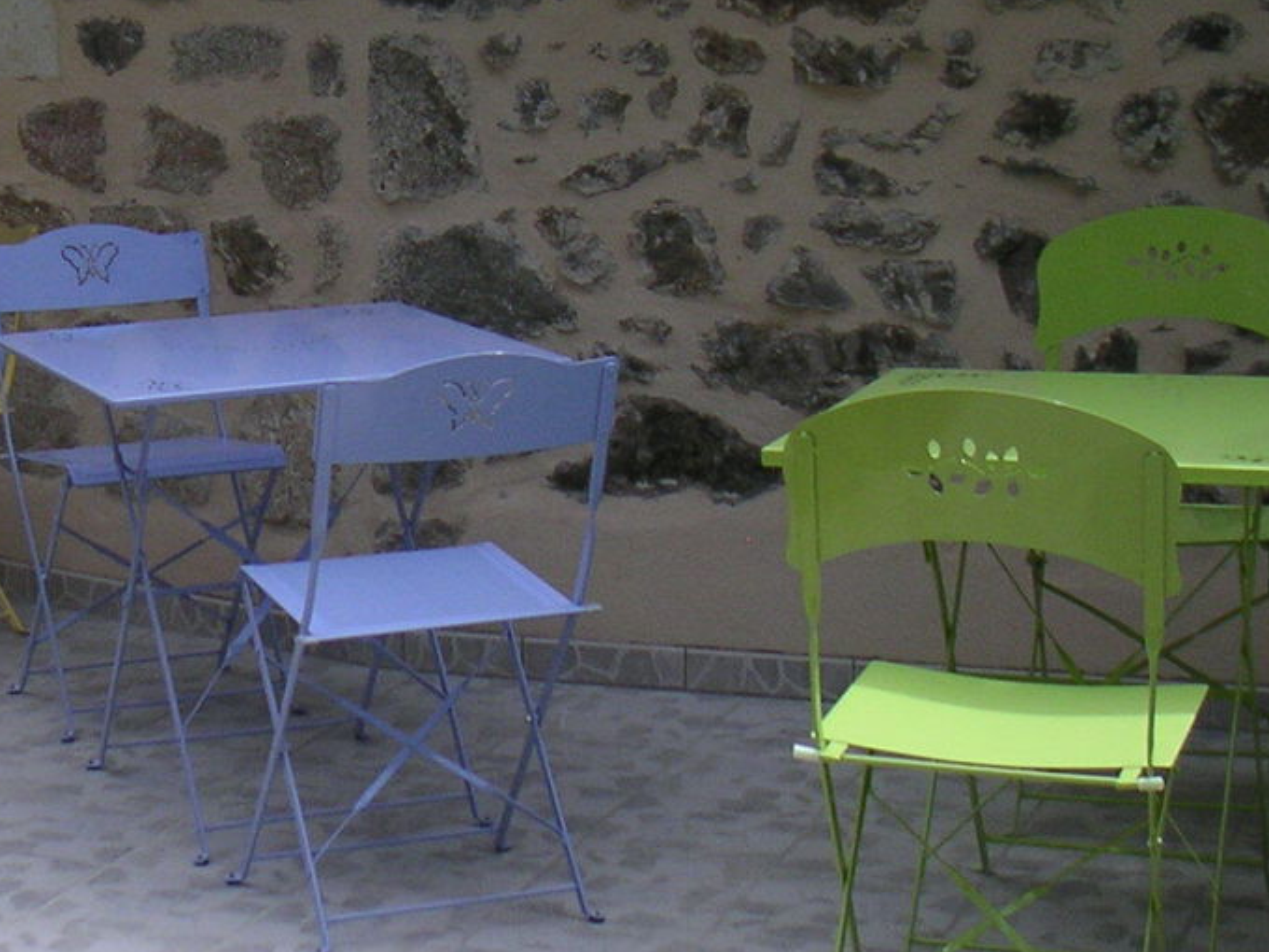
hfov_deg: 22.0
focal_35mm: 87
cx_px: 149
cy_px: 325
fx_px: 3189
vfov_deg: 16.9
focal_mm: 5.7
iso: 50
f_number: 2.8
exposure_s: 1/500
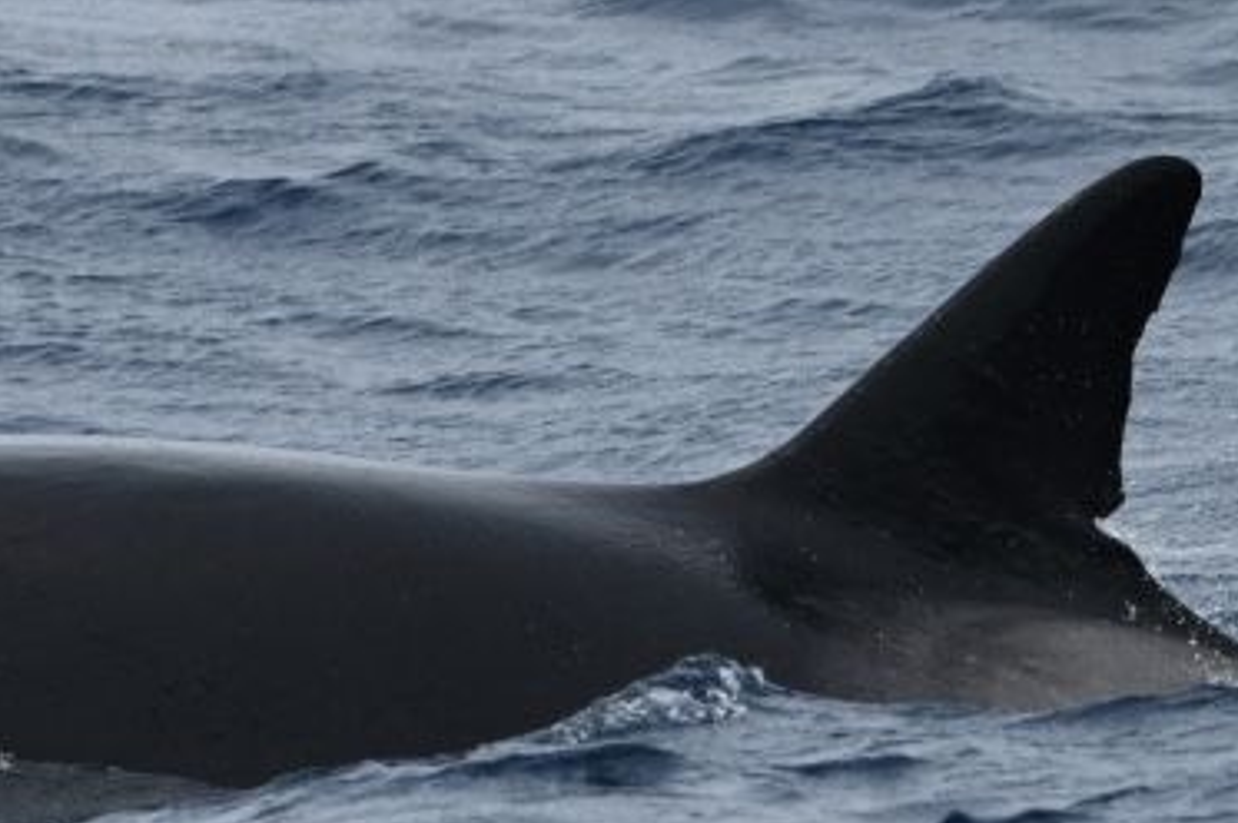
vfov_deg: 2.7
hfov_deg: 4.0
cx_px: -7
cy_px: 556
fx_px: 17694
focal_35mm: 515
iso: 900
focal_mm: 240
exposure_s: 1/8000
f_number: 5.6
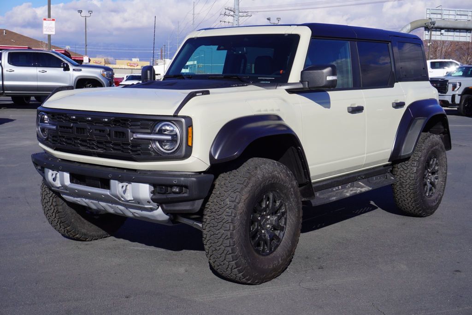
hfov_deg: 41.1
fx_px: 630
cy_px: 158
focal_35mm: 48
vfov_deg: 28.1
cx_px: 236
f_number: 11
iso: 100
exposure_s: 1/200
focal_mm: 32
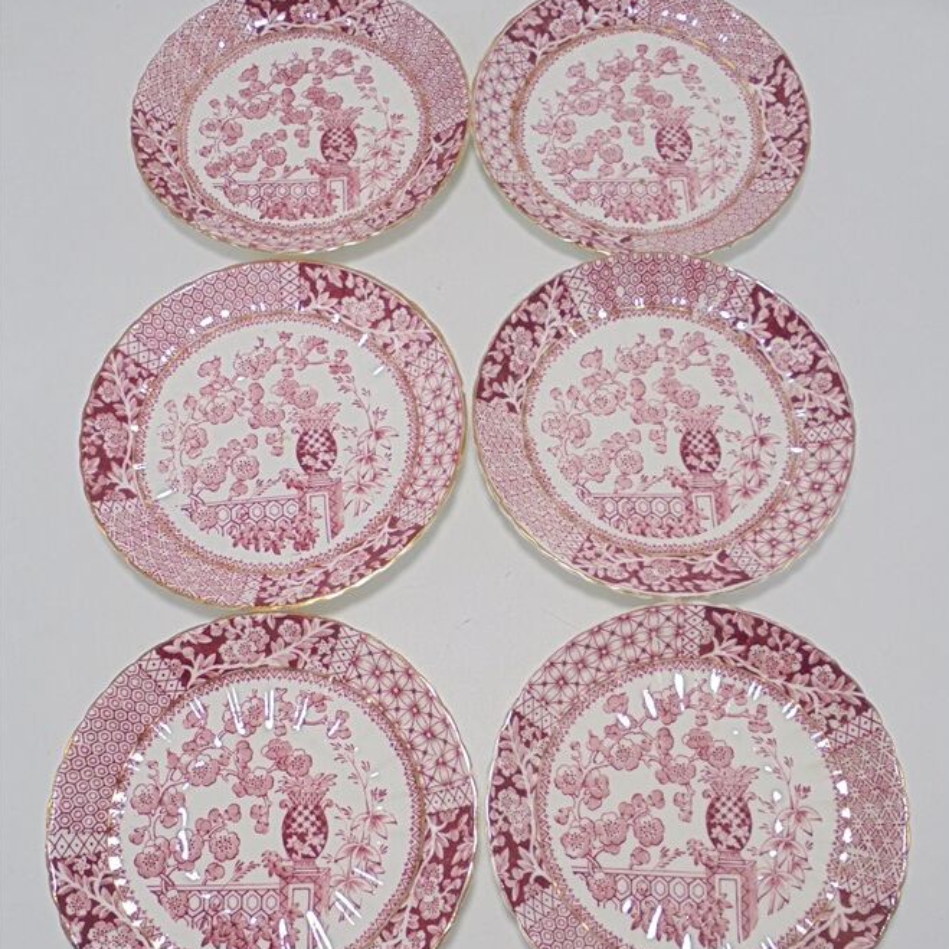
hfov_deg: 47.2
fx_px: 1086
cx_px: 485
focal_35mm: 35
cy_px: 520
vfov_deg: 47.2
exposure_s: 1/100
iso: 100
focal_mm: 5.3
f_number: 3.7
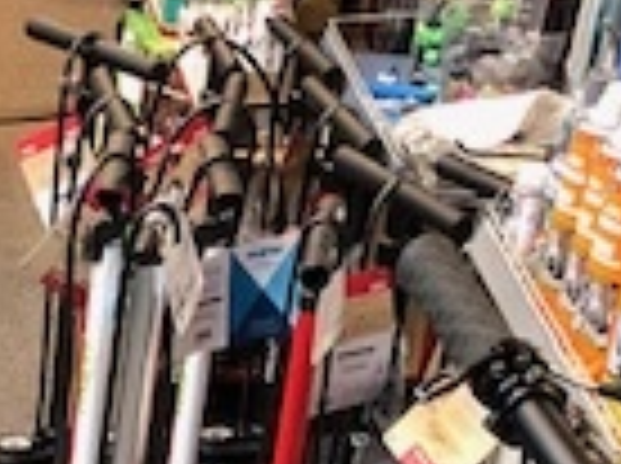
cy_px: 1068
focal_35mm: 130
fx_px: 2328
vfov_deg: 10.1
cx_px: -202
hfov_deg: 14.5
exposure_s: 1/9
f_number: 1.8
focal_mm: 4
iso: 100
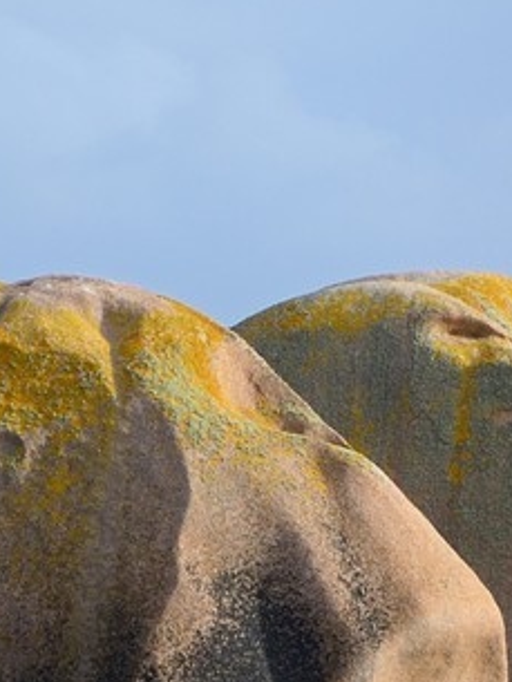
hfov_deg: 1.7
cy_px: 590
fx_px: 16869
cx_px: -1201
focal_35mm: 856
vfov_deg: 2.3
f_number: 6.3
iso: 400
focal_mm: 170
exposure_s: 1/1000
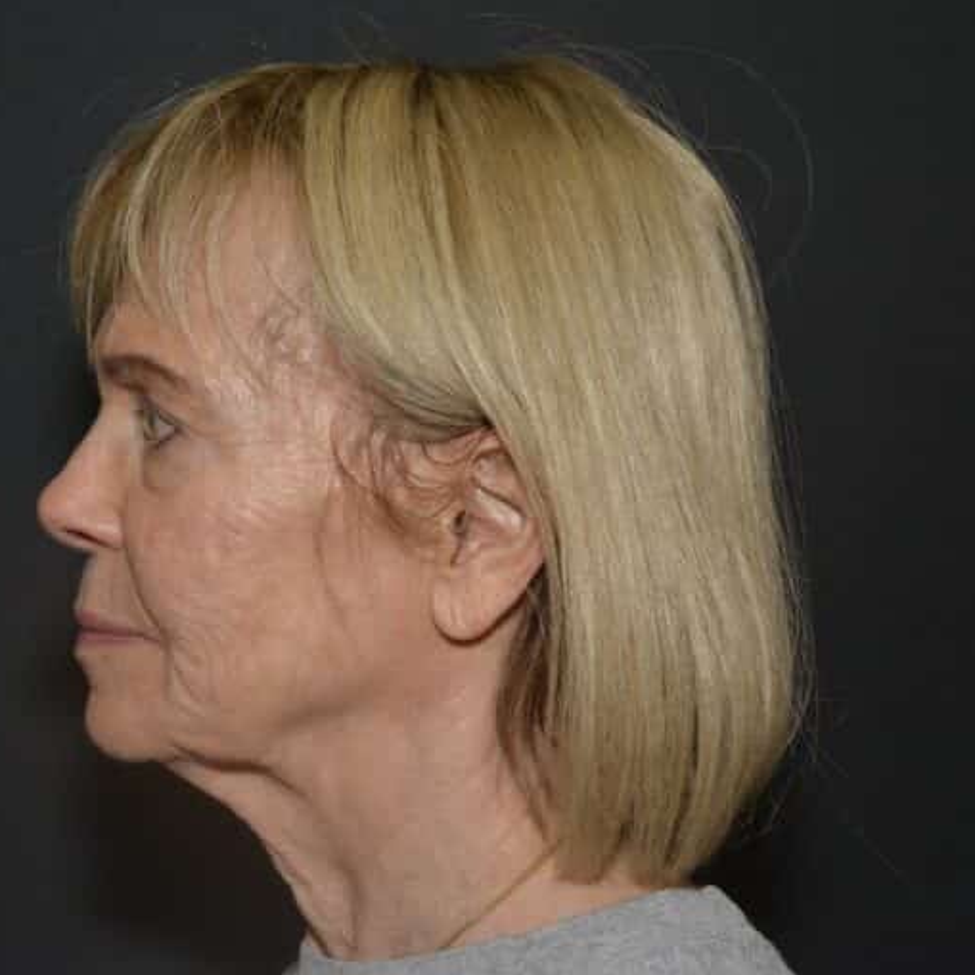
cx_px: 282
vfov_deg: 22.5
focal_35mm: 77
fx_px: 2454
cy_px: 487
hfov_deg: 22.3
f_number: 8
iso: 200
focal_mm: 40
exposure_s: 1/125
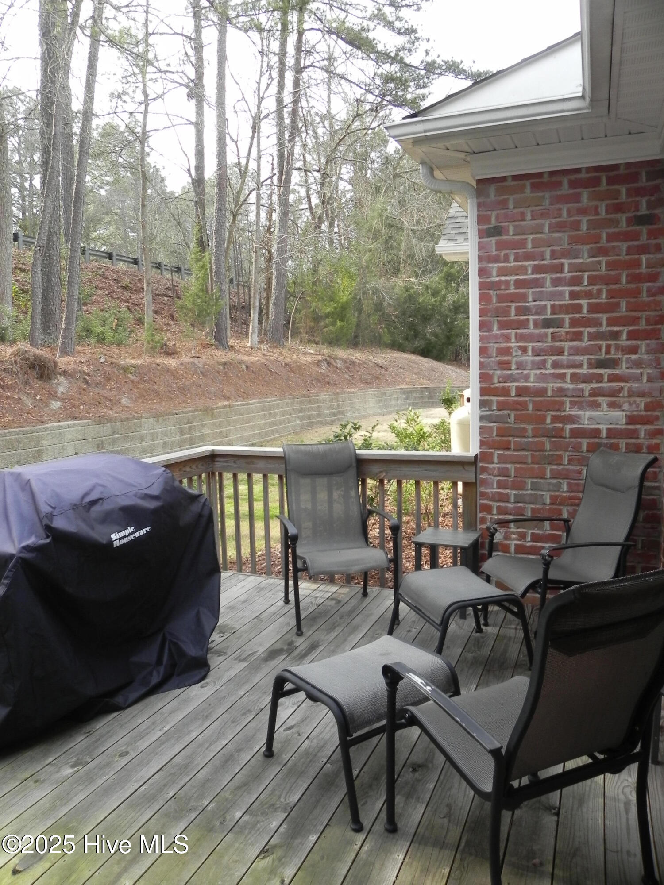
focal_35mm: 26
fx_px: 665
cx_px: 332
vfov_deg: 67.3
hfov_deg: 53.1
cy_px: 442
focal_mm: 4.6
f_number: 5
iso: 160
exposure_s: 1/153
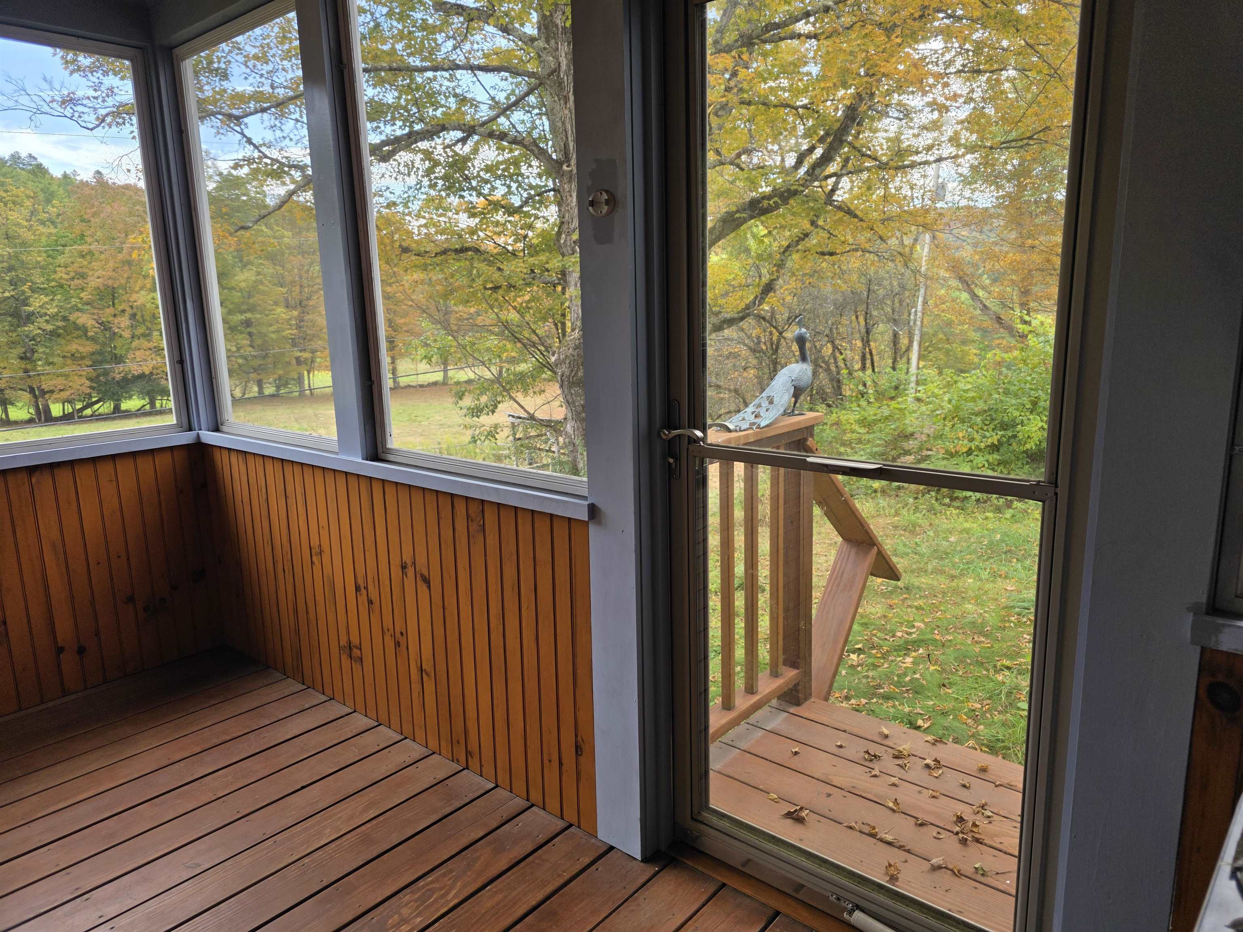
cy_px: 466
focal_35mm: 23
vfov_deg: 58.9
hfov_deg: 73.9
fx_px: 826
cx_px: 622
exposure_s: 1/104
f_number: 1.7
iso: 12
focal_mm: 6.3
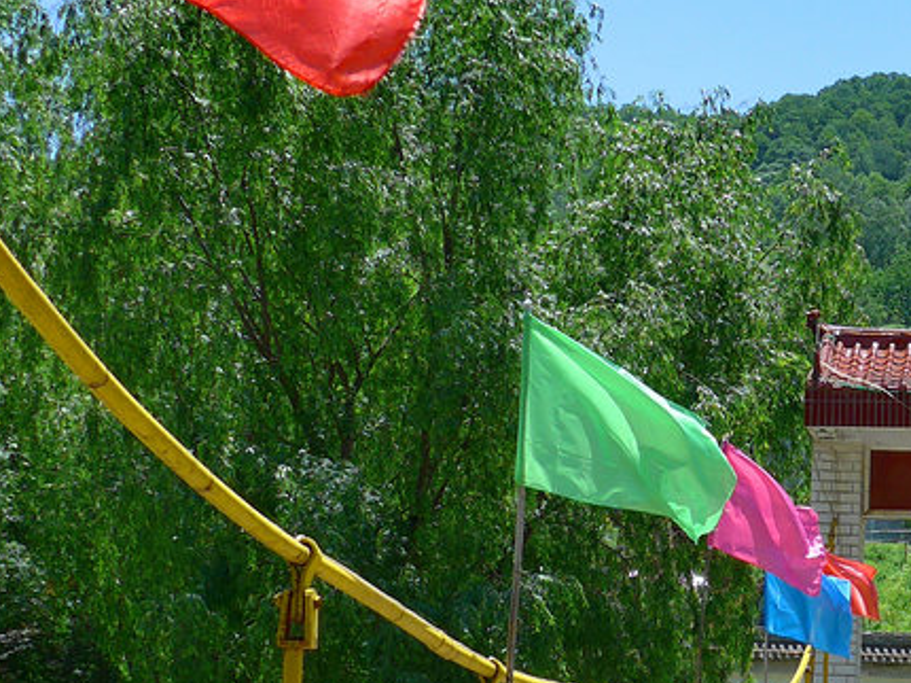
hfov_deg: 22.8
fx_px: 2131
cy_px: 513
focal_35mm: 81
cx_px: 989
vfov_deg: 18.1
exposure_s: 1/800
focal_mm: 6
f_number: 2.8
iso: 80
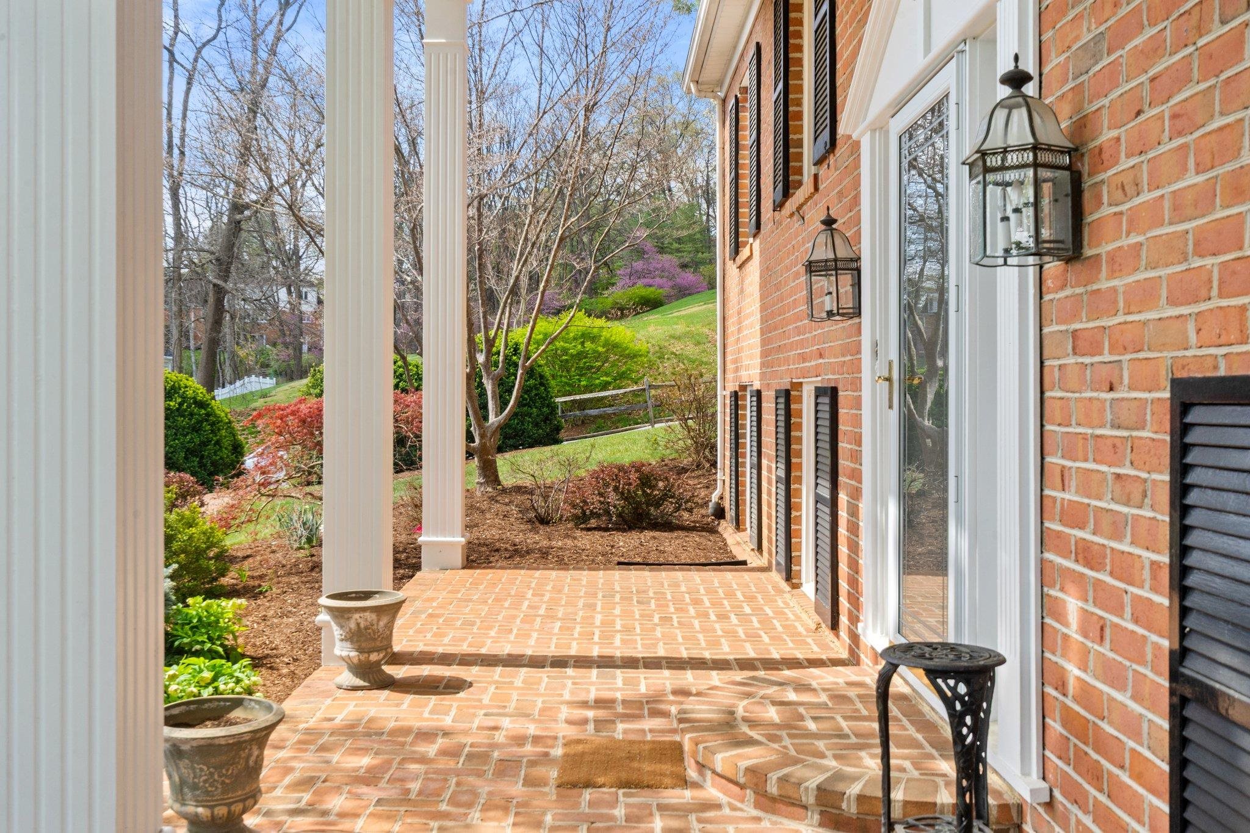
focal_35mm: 35
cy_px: 416
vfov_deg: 37.8
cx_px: 625
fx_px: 1215
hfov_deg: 54.4
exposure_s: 1/125
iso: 320
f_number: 14
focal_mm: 35
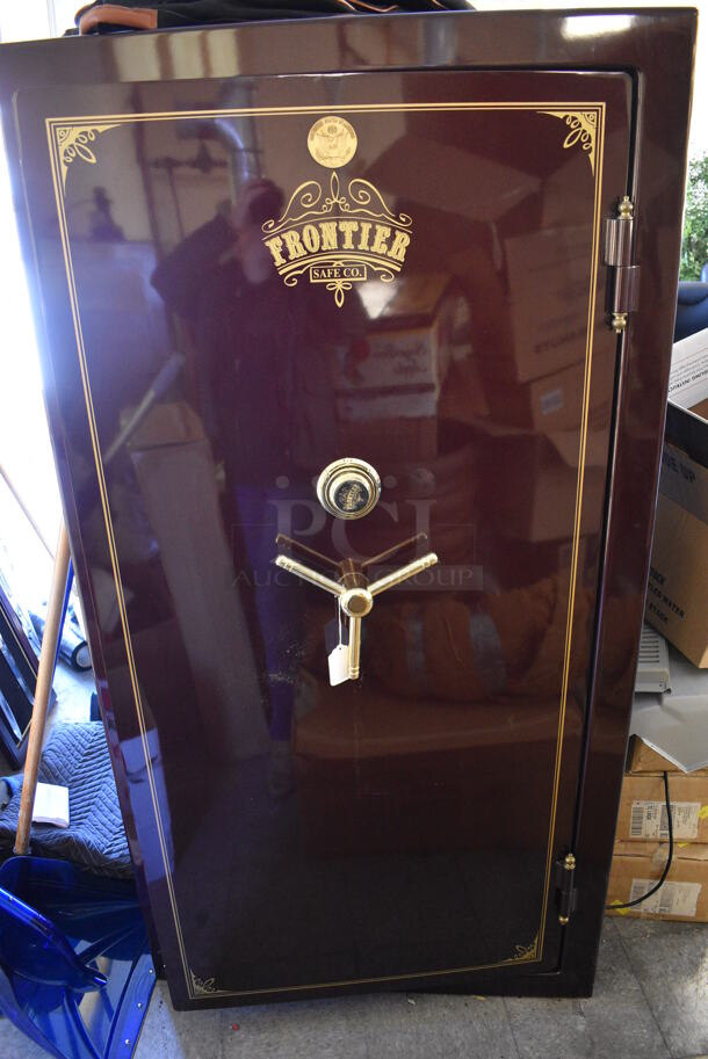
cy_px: 530
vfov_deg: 67.3
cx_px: 354
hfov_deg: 48.0
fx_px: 795
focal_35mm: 27
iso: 2500
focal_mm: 18
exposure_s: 1/30
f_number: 3.5
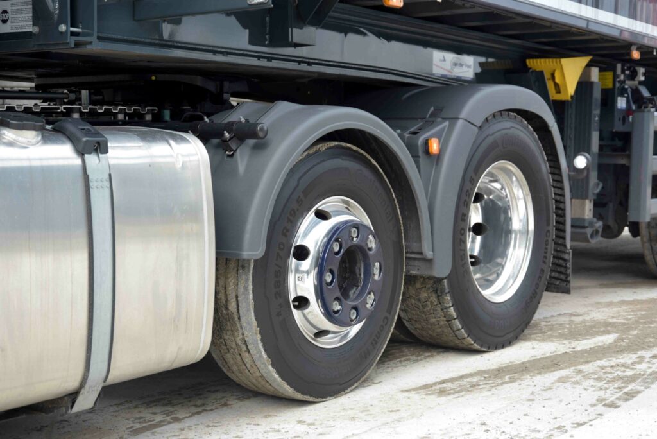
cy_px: 220
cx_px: 328
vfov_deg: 24.7
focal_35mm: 55
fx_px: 1004
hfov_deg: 36.2
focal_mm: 55
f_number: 7.1
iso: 320
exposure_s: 1/200
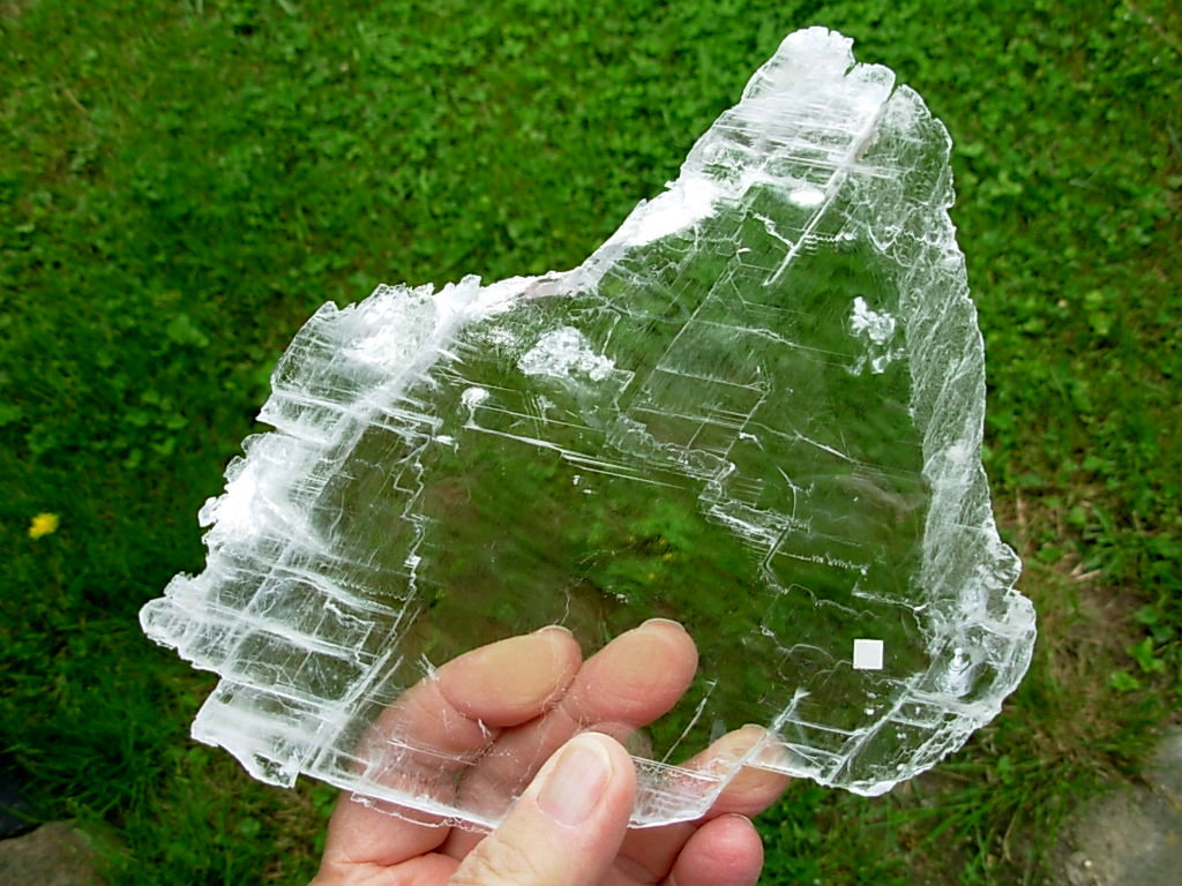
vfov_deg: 37.7
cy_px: 443
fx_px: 1298
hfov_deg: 49.0
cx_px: 591
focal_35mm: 38
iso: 50
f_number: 2.9
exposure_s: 1/362
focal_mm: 6.3
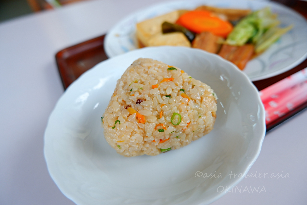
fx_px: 196
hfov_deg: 76.1
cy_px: 102
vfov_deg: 55.1
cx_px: 154
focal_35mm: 23
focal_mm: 15
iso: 200
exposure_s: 1/70
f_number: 3.5
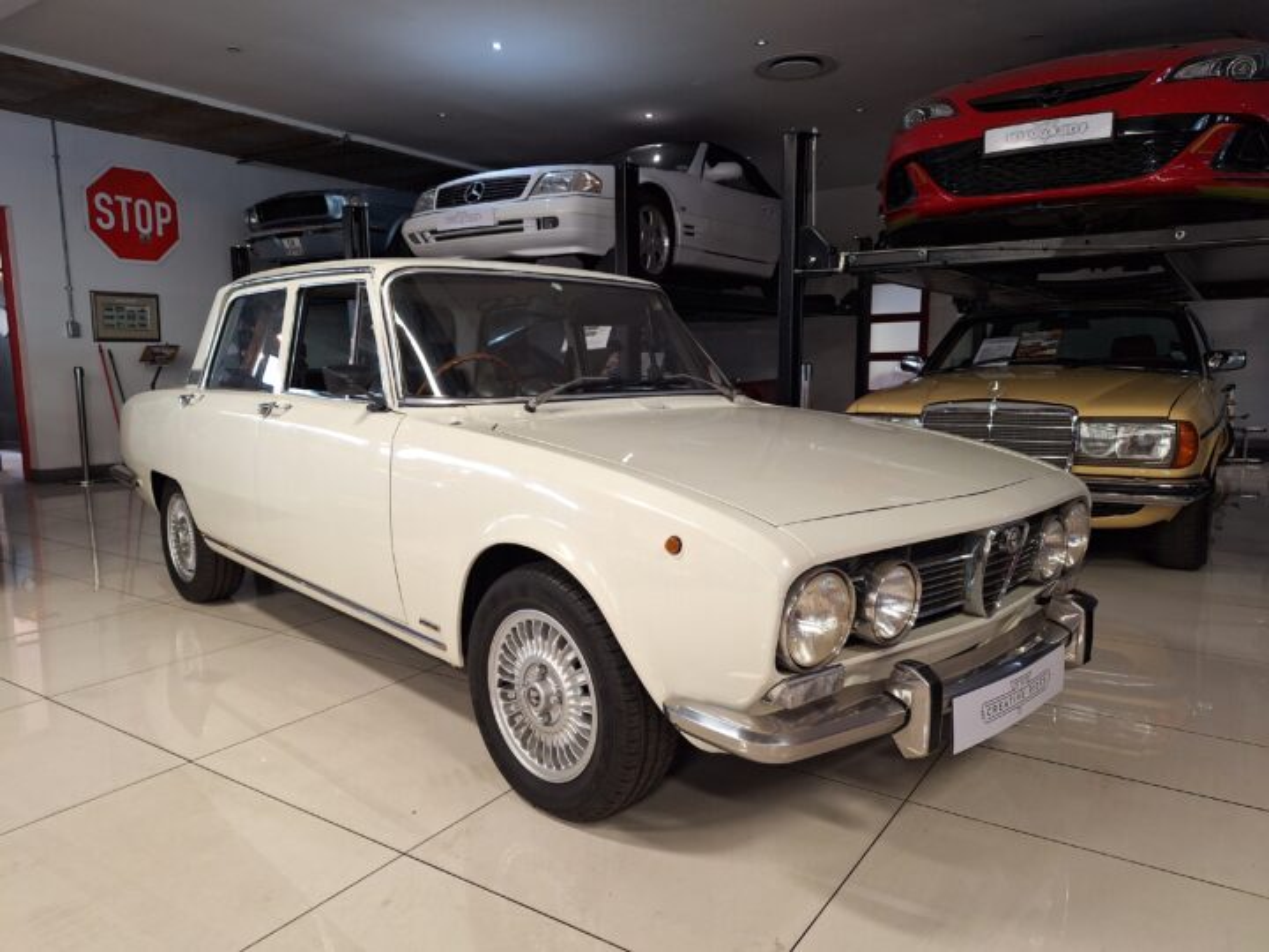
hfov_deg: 73.9
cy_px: 476
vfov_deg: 58.9
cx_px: 634
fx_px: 843
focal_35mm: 23
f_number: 1.8
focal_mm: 5.54
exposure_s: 1/50
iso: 200
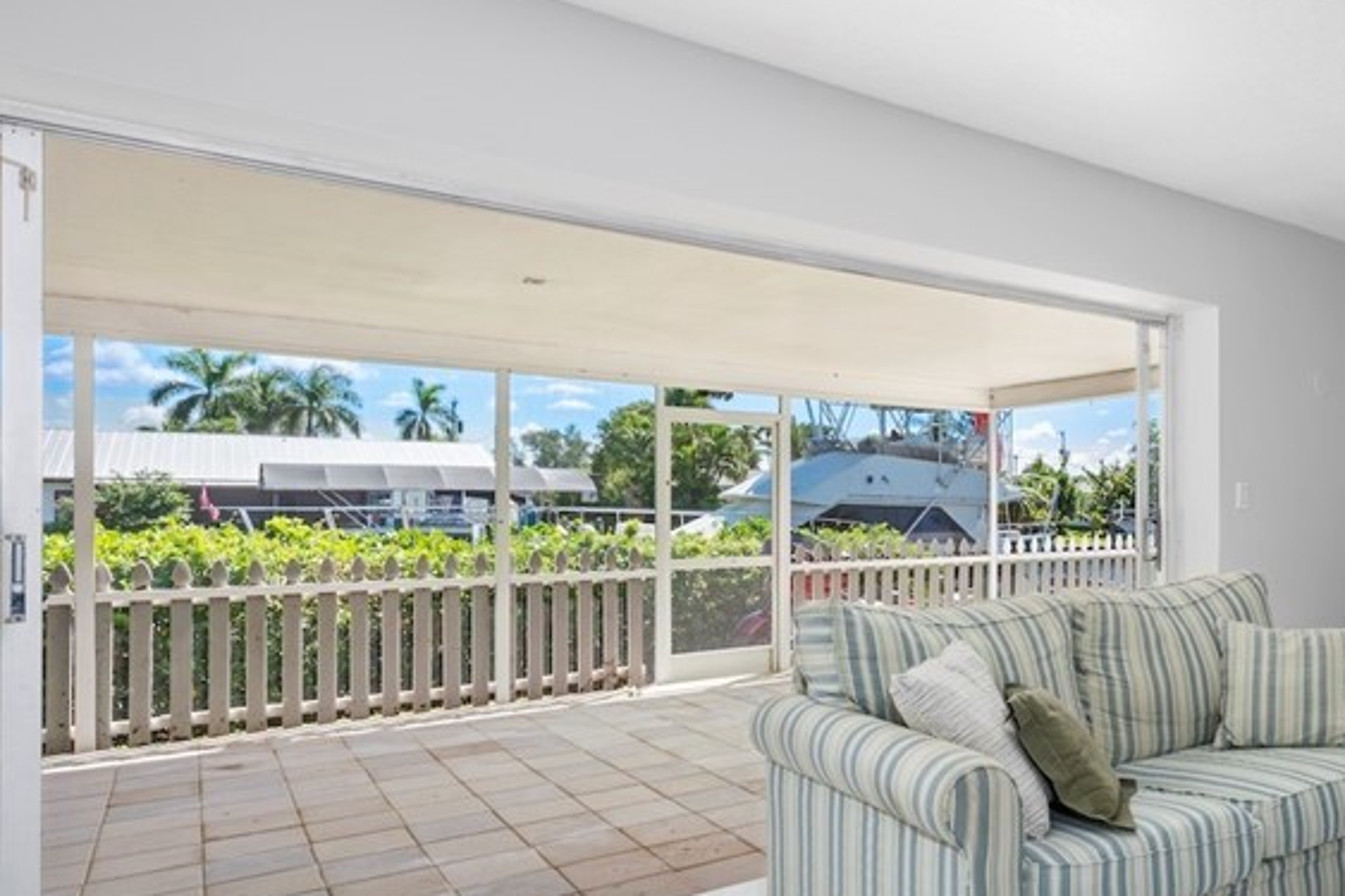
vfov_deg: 47.8
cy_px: 507
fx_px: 1008
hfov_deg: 62.0
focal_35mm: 27
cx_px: 1067
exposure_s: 1/4
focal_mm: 14
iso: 160
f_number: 11
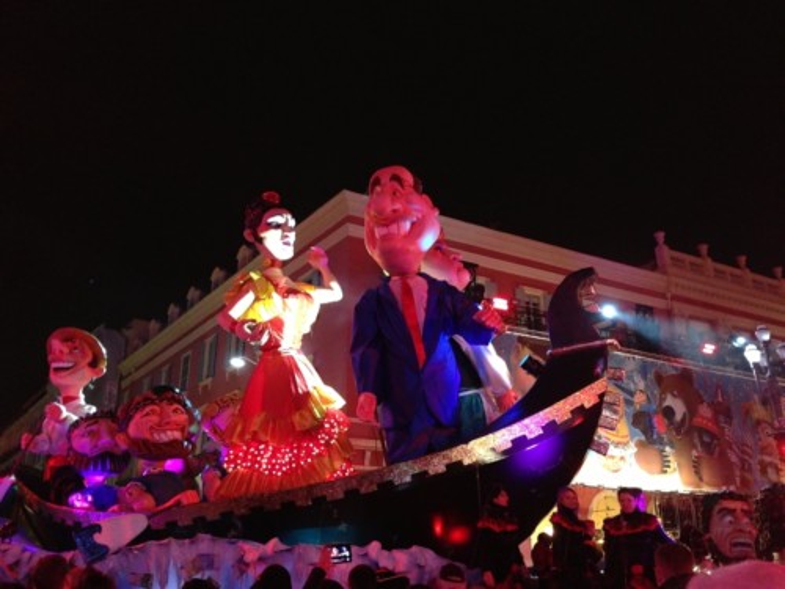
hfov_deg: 55.4
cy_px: 294
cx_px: 392
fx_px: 748
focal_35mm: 33
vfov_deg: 42.9
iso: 500
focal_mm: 4.13
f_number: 2.4
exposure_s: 1/20
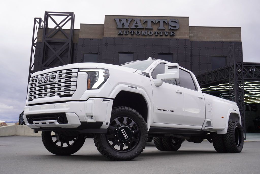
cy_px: 87
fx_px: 271
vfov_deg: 35.5
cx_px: 130
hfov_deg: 51.3
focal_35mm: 38
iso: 100
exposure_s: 1/80
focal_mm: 25
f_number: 6.3
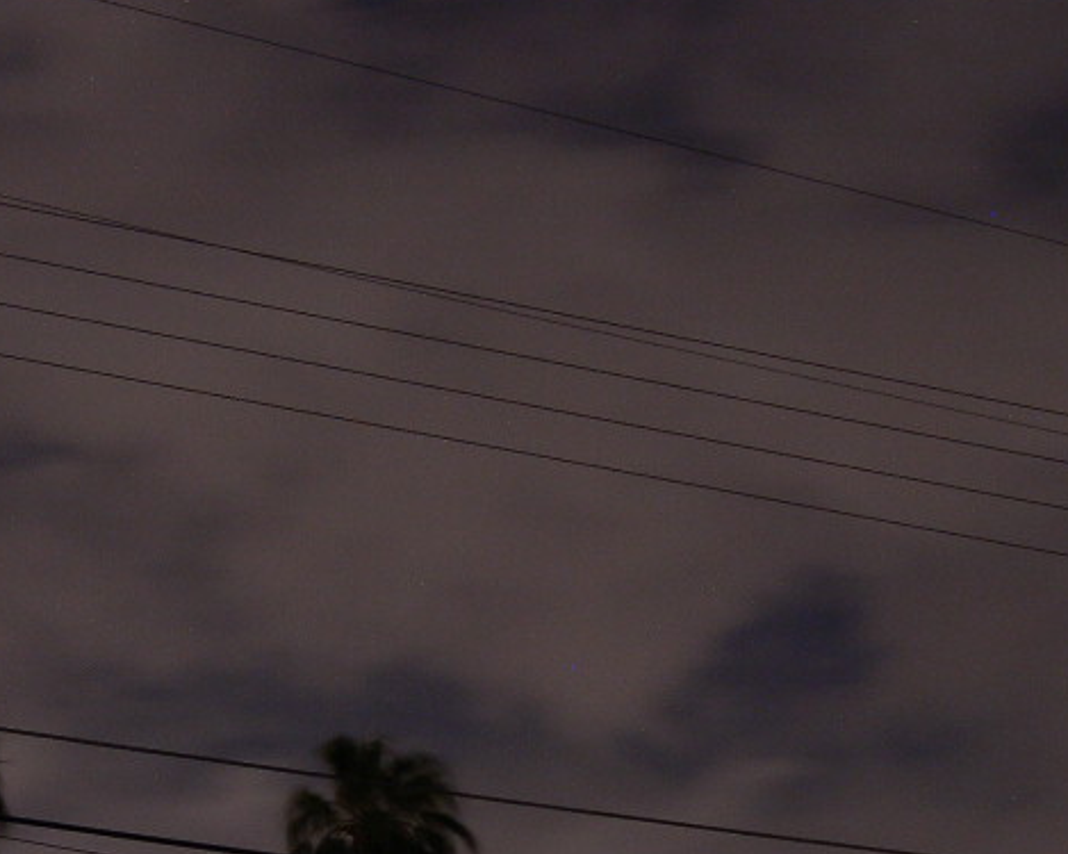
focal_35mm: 81
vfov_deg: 18.8
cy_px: 676
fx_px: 2560
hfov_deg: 23.4
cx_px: 298
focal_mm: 8
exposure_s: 8
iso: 100
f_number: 2.8
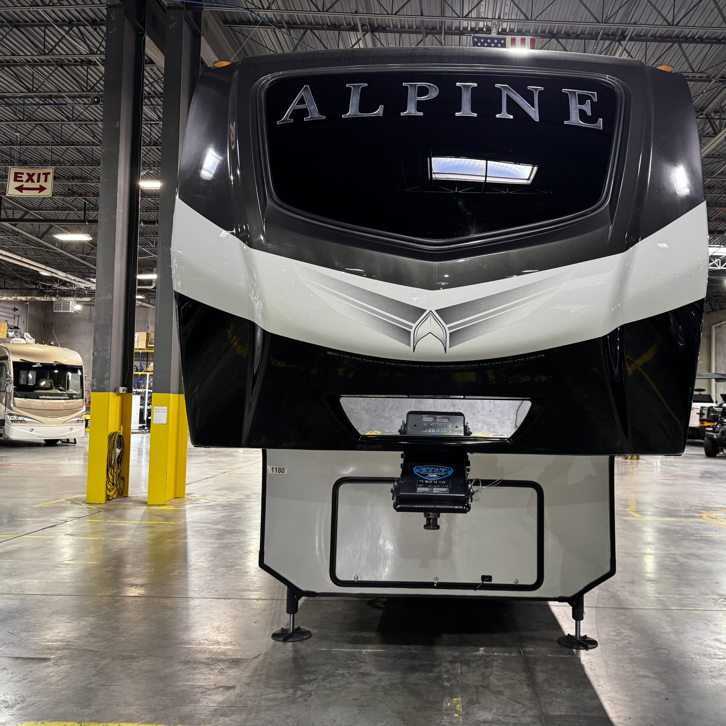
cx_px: 438
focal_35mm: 29
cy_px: 371
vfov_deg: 55.6
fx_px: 688
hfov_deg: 55.2
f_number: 1.78
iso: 250
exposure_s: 1/60
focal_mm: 6.76
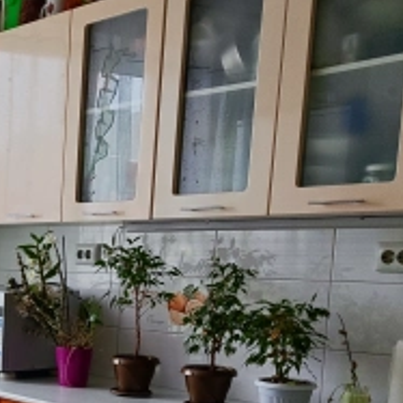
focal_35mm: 68
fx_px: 896
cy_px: 381
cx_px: -147
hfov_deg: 22.2
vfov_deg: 24.4
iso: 71
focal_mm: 5.4
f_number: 1.8
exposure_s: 1/100
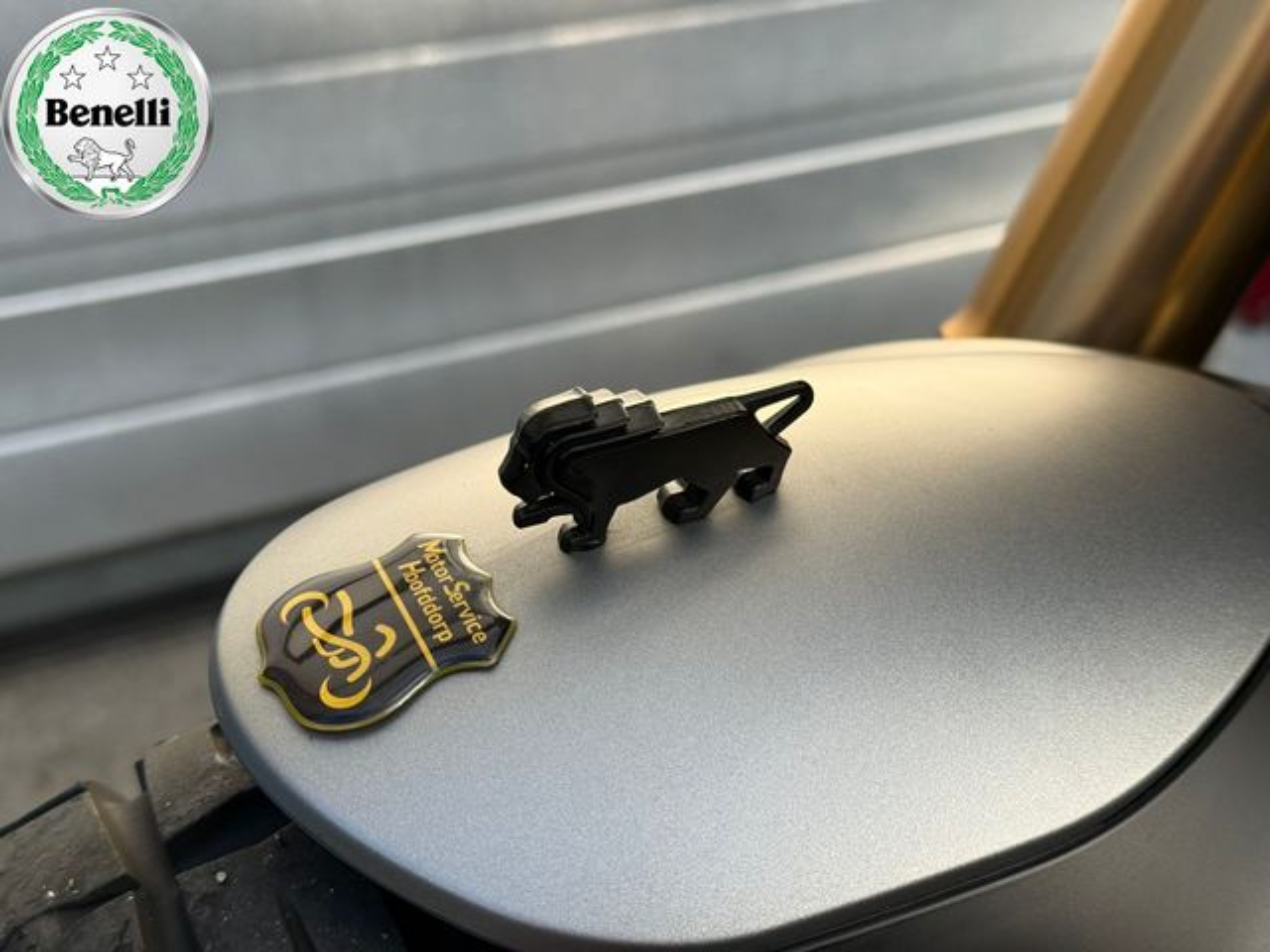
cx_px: 635
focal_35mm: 48
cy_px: 476
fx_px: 1761
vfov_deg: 30.3
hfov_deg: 39.7
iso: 64
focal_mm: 6.76
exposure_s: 1/1307
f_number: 1.78
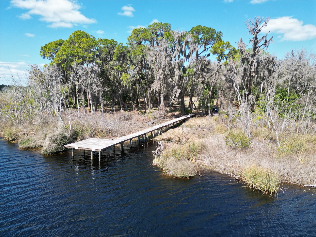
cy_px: 118
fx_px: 219
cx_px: 158
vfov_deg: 56.8
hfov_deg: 71.6
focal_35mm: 24
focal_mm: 6.72
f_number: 1.7
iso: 140
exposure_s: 1/1600
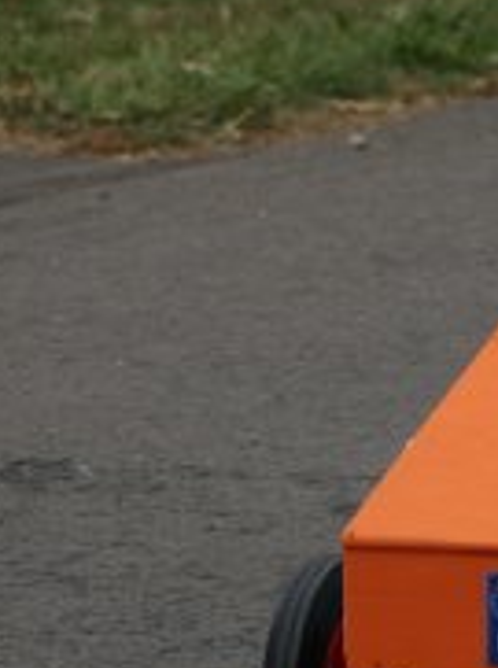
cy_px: 92
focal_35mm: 563
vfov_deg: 3.5
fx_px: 10838
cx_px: 564
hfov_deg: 2.6
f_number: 4.5
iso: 100
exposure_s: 1/250
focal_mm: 110
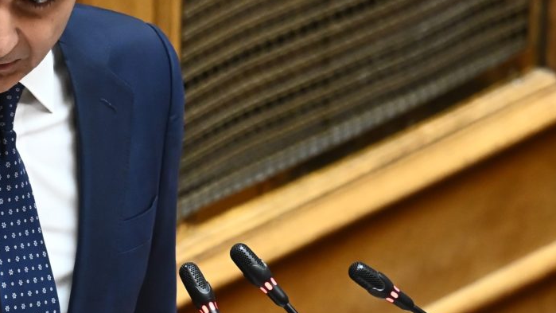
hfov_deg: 1.9
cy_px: 254
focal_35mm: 1166
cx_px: 54
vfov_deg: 1.0
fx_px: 17188
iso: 4000
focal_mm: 380
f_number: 6
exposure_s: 1/200
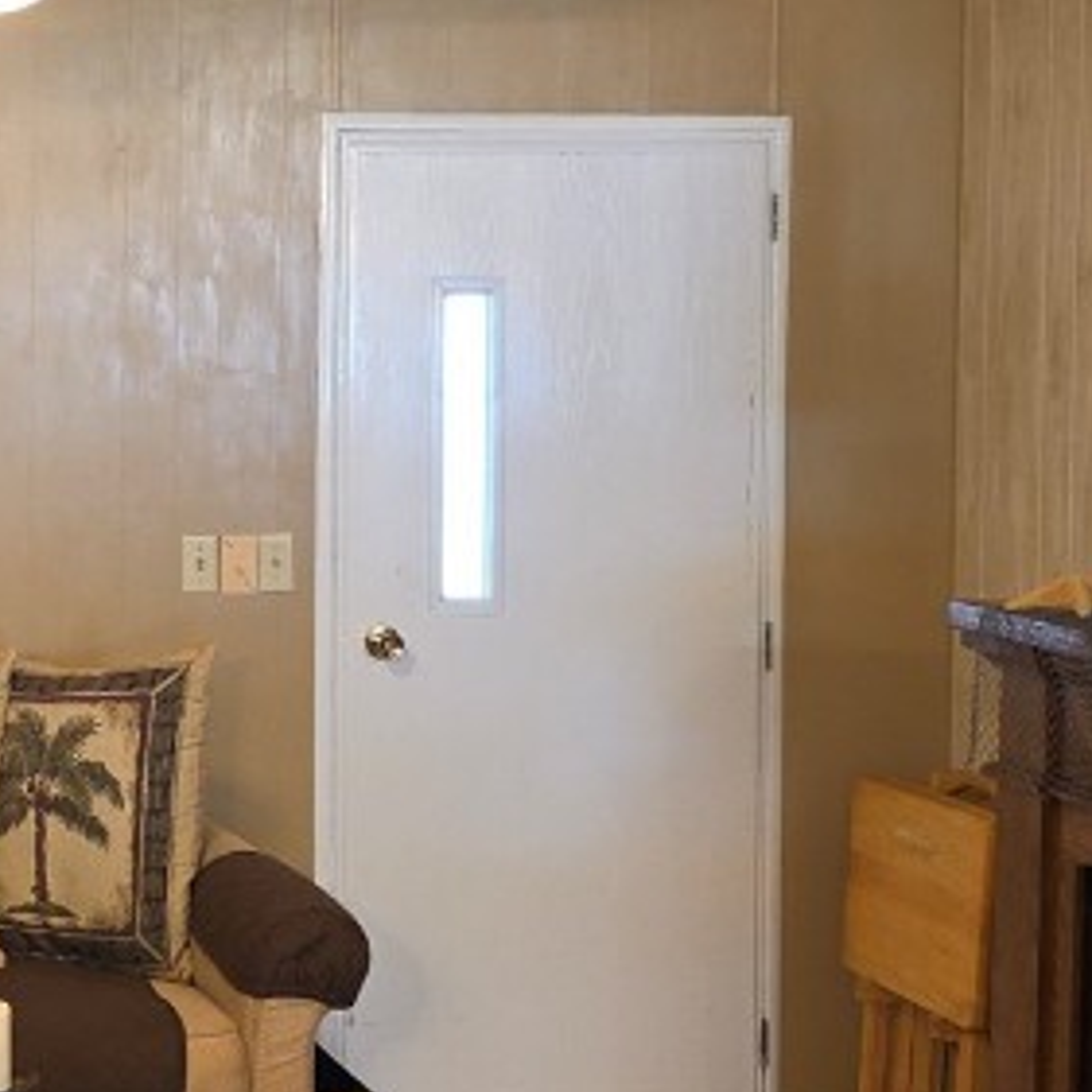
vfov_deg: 23.3
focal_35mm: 74
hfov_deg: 21.6
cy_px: 369
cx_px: -222
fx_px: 2641
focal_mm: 6.3
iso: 125
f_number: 1.7
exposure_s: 1/17.2
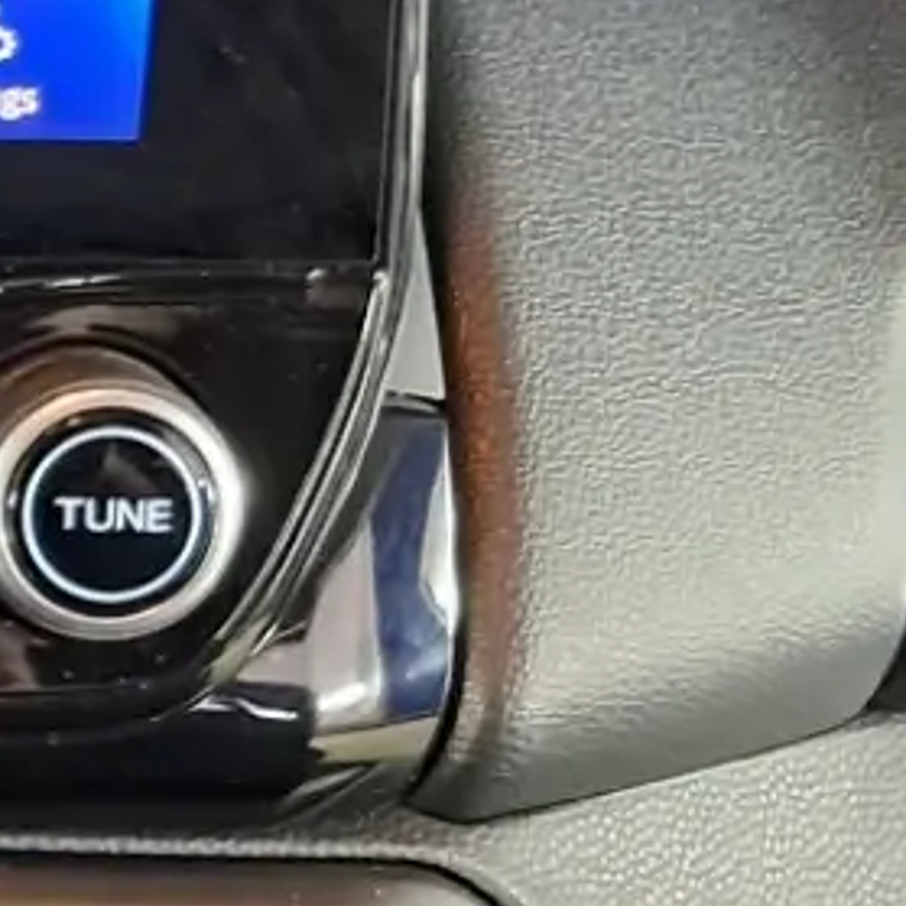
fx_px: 3642
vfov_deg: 14.2
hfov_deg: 13.0
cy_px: 344
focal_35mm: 123
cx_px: -659
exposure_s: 1/20
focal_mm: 4
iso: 1000
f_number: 1.8
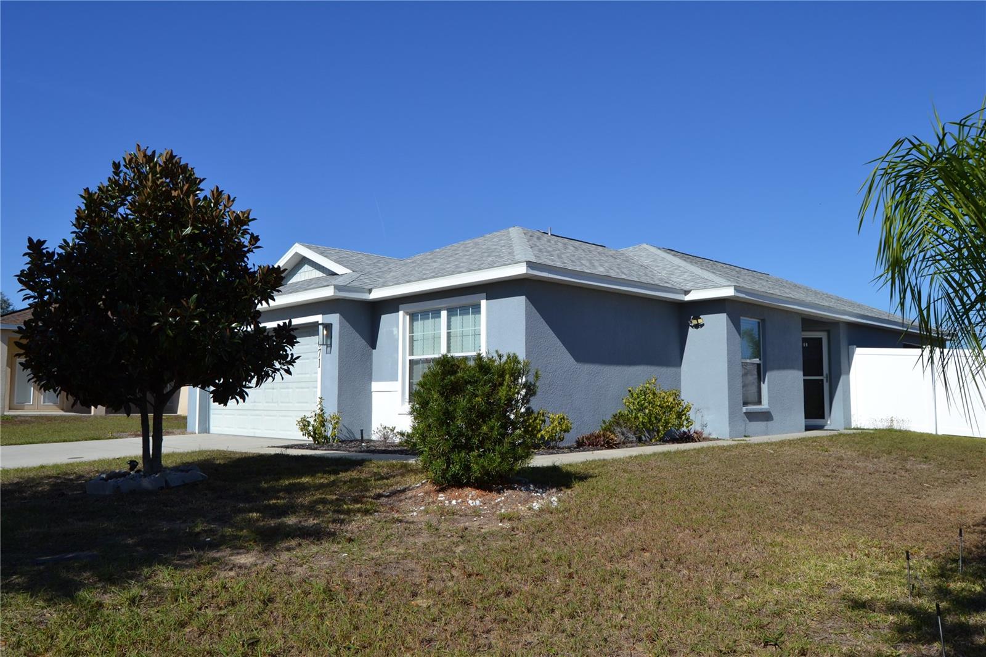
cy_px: 328
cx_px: 493
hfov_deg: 67.4
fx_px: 739
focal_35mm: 27
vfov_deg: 47.9
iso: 100
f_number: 9
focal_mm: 18
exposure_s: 1/400
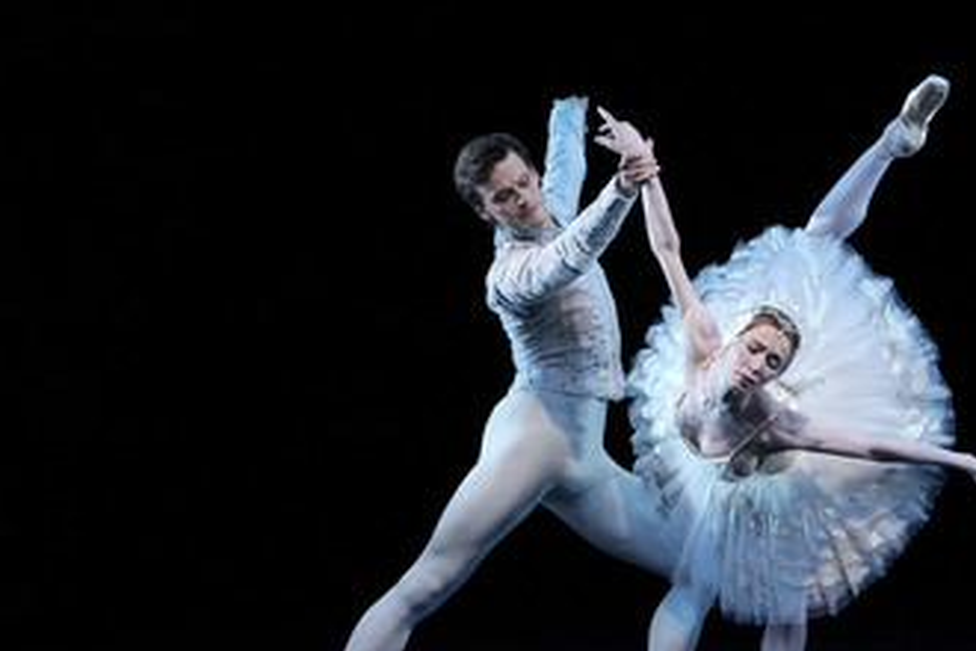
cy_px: 435
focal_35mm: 373
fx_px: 10112
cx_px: 640
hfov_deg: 5.5
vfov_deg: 3.7
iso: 6400
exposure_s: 1/320
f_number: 6.3
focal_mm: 273
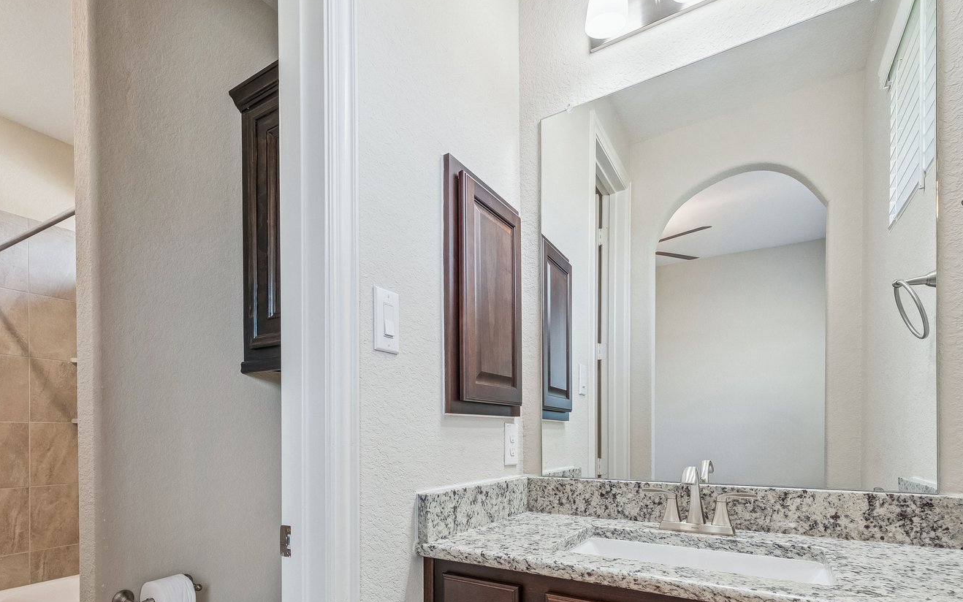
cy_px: 431
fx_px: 499
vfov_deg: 59.8
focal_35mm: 19
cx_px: 418
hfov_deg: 87.5
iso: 640
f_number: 8
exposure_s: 1/25
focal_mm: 12
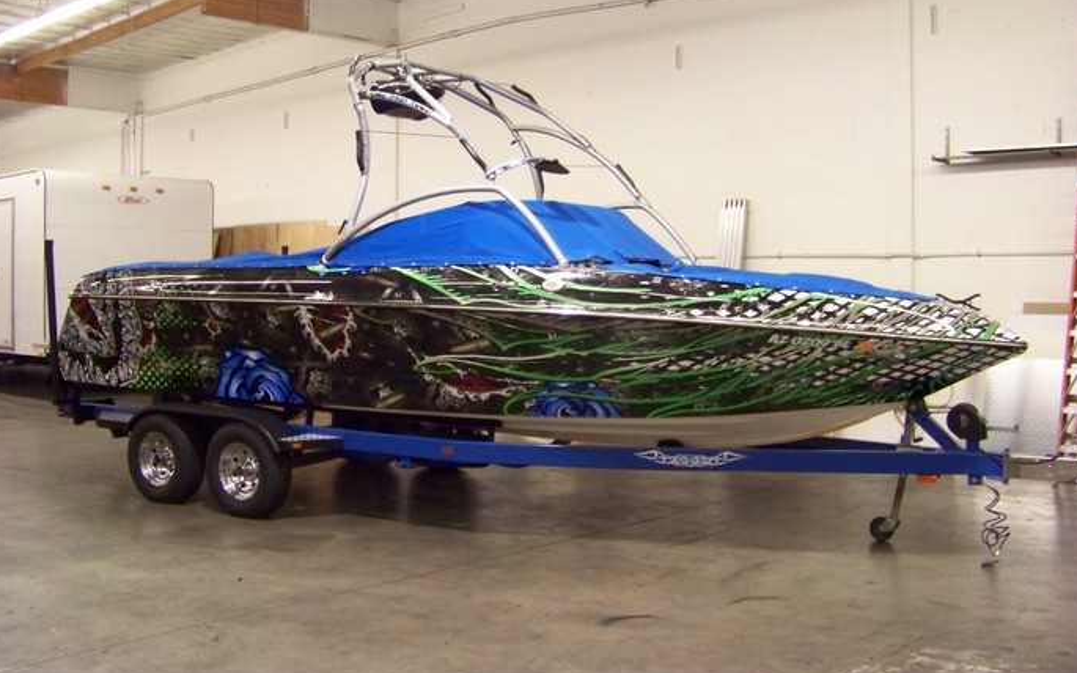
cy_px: 303
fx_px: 1145
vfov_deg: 32.7
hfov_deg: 50.4
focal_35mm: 39
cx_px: 542
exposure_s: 1/25
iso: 400
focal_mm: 5.85
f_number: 2.8
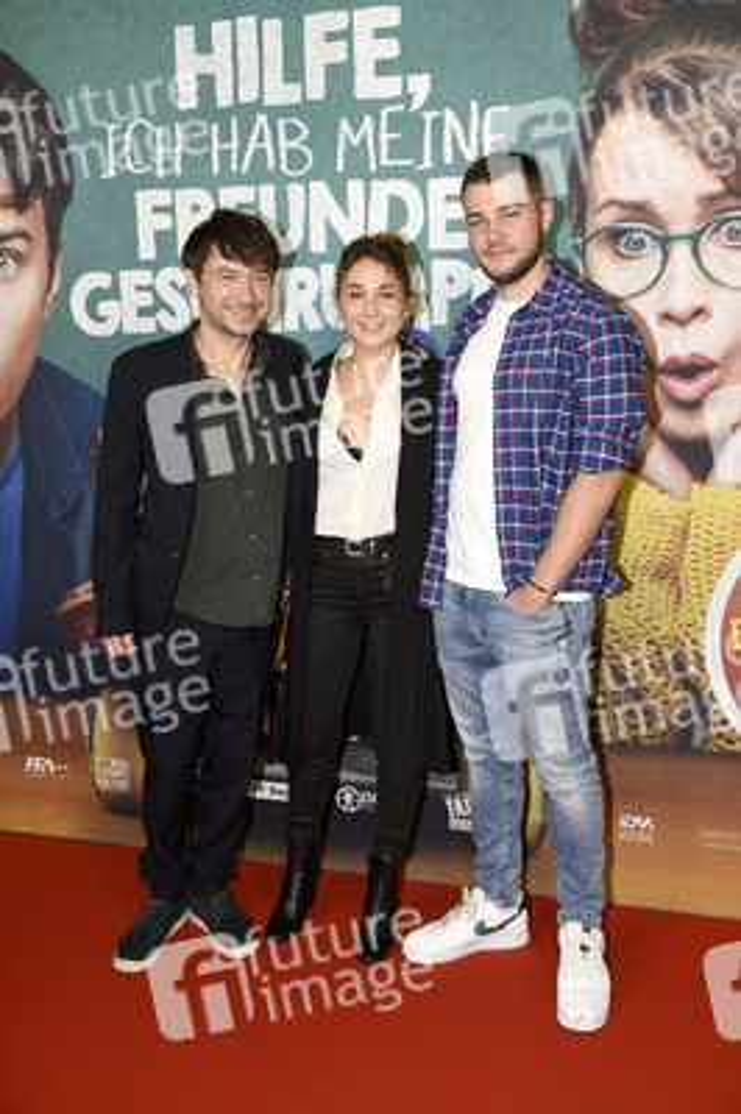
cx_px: 370
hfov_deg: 41.0
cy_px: 557
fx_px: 990
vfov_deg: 58.8
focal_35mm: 32
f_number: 6.3
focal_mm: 32
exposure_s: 1/125
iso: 640
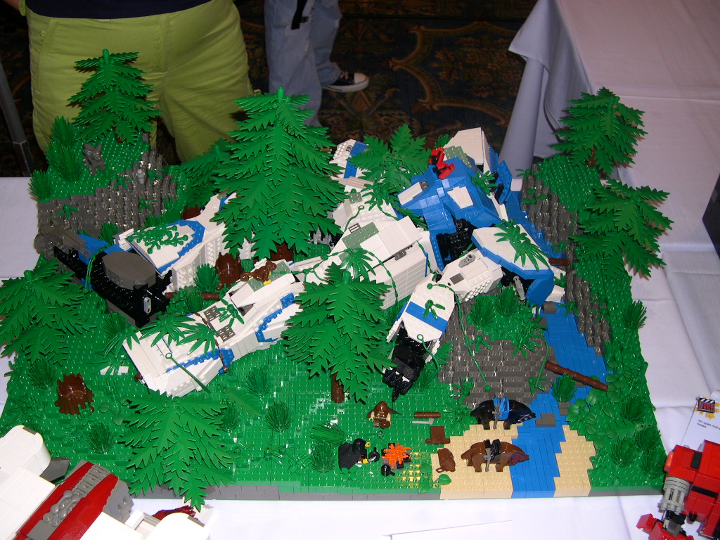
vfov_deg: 37.7
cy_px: 270
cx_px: 360
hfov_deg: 49.0
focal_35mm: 38
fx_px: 790
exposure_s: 1/60
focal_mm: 8
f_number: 2.8
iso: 100
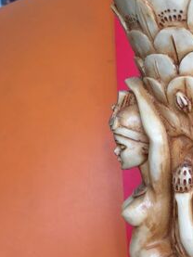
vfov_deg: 27.9
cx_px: 191
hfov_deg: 21.2
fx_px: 498
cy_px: 229
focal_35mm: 67
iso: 40
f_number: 2.2
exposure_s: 1/100
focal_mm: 4.15
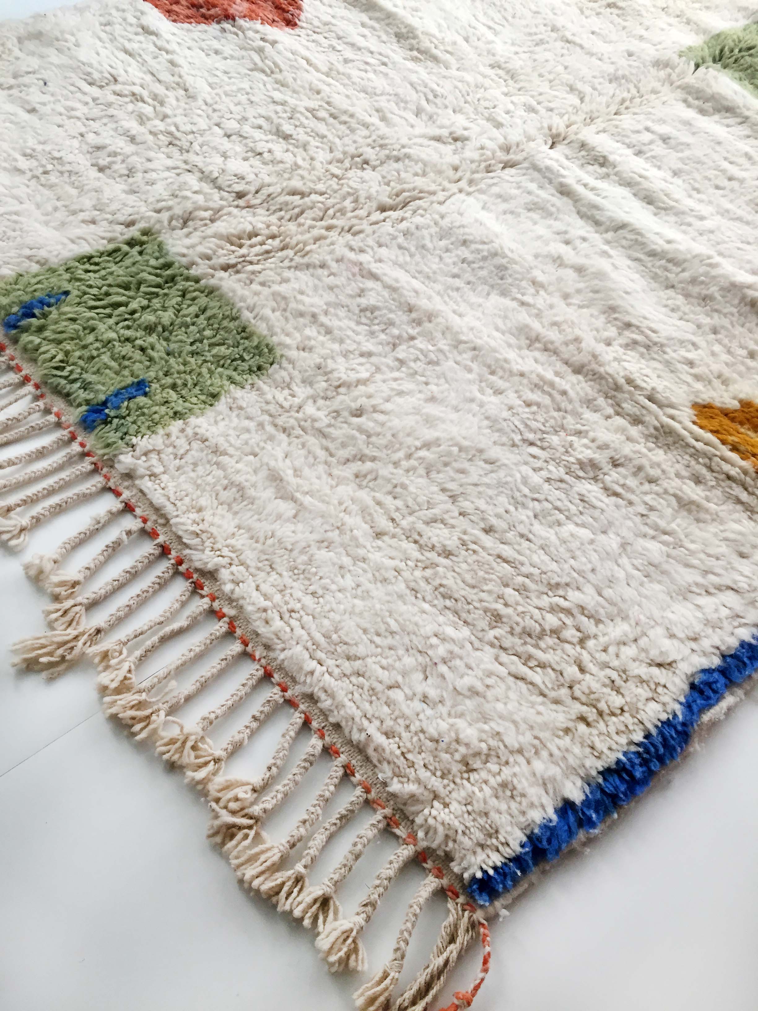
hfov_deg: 48.2
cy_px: 506
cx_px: 379
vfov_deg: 61.7
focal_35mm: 29
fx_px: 847
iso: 80
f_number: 2.2
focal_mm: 4.15
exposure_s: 1/33
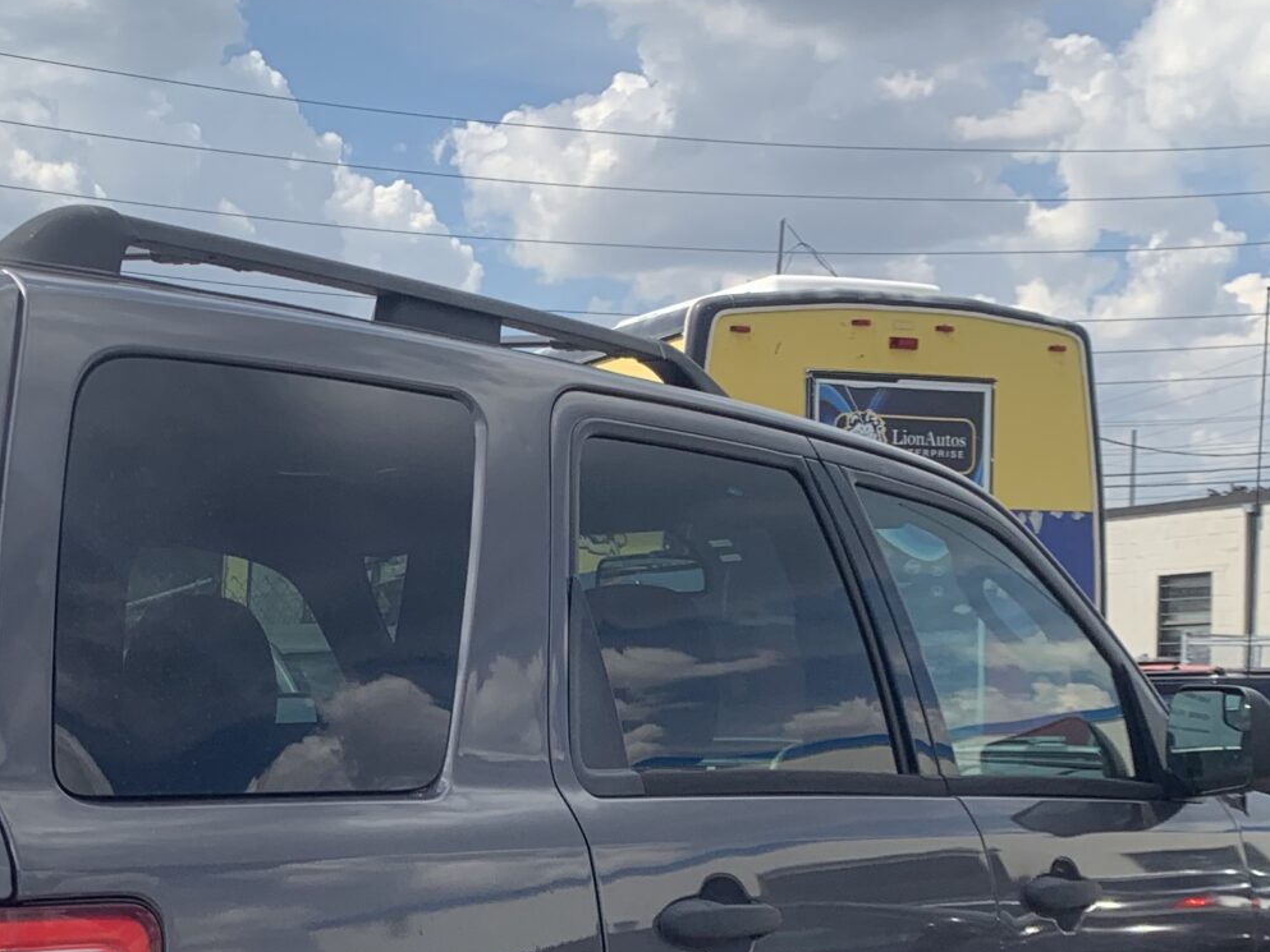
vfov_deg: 21.2
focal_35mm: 67
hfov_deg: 28.3
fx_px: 2458
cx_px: 243
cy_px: 946
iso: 25
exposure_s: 1/2033
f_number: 1.8
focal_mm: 4.25
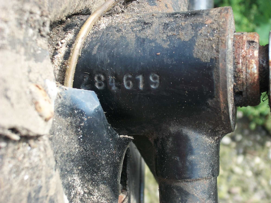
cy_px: 102
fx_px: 603
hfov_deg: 25.3
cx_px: 136
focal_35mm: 77
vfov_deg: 19.1
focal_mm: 13.7
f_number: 4.6
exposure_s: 1/50
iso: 85
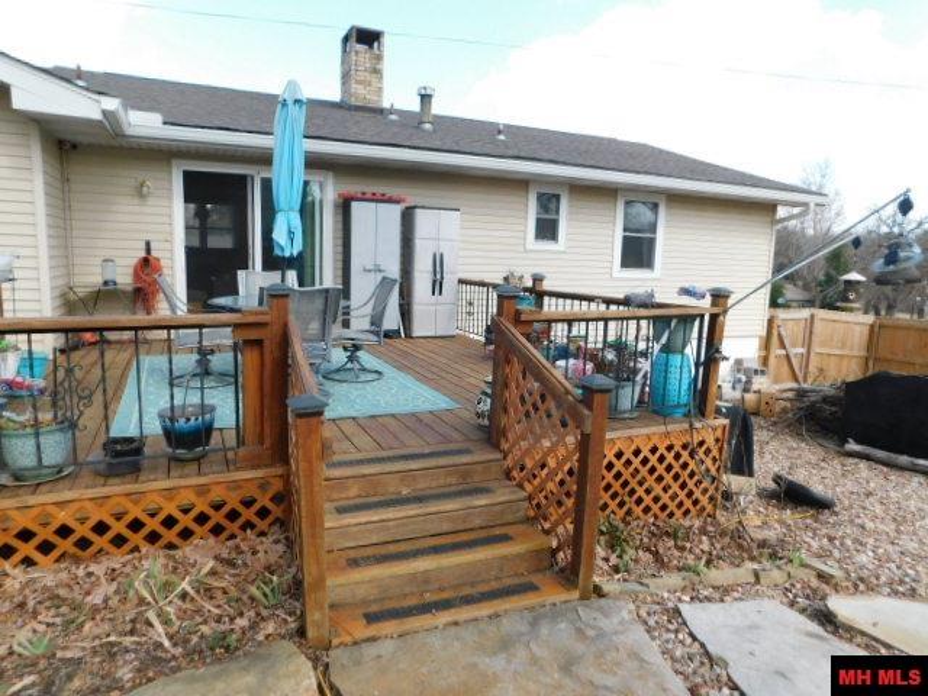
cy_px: 348
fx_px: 617
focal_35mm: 23
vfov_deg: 58.9
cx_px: 464
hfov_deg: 73.9
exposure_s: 1/400
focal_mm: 4
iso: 125
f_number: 3
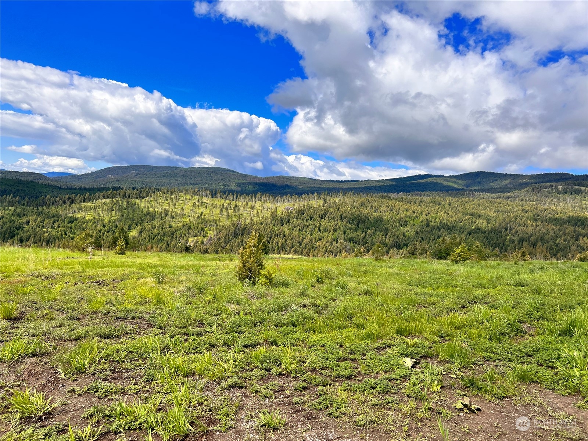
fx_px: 442
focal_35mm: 26
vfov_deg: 53.1
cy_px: 220
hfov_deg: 67.3
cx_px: 294
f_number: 1.5
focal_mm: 5.7
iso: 50
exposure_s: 1/4831
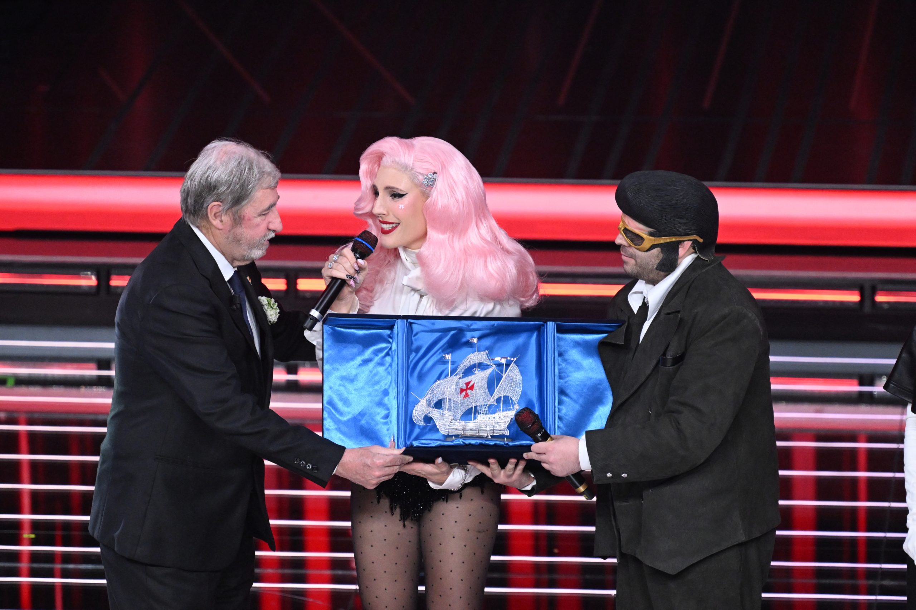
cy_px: 305
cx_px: 458
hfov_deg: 6.0
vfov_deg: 4.0
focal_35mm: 345
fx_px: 8775
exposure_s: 1/250
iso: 3200
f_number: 4
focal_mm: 230
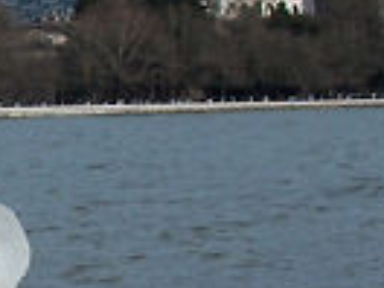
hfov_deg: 8.0
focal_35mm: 246
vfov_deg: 6.0
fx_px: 2729
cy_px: 256
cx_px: -111
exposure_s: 1/114
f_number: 11.3
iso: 100
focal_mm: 7.6
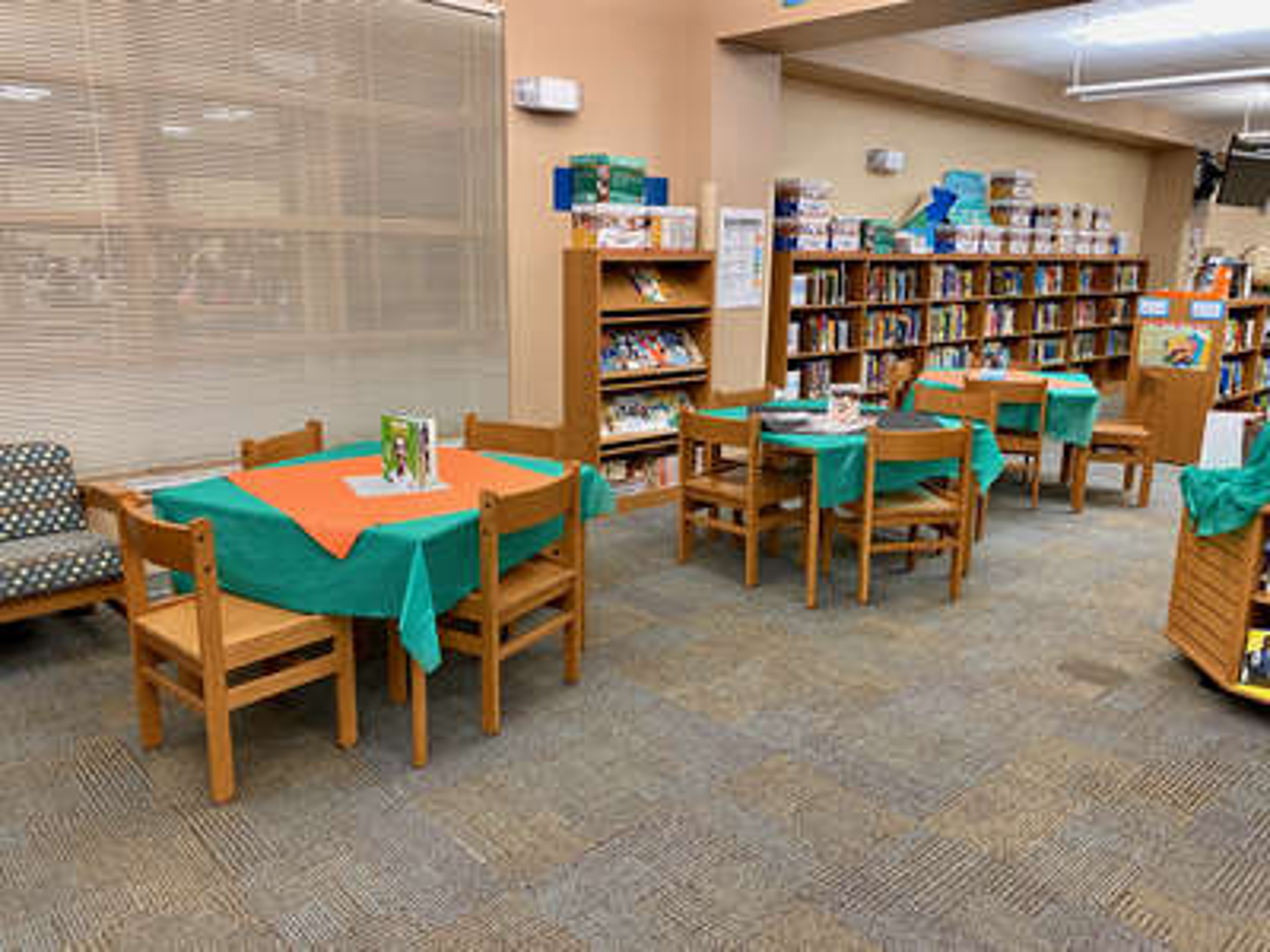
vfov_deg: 53.1
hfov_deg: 67.3
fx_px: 954
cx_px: 635
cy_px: 476
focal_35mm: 26
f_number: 1.8
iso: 160
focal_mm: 4.25
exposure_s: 1/60
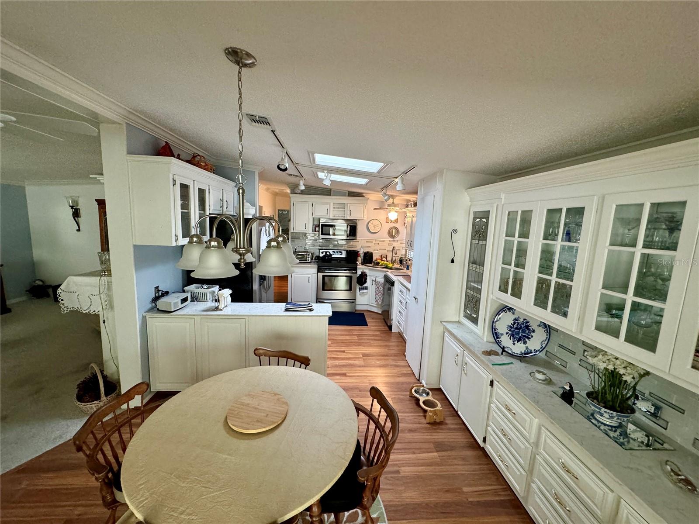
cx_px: 350
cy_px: 262
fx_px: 283
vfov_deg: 85.7
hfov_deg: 102.1
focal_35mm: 14
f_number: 2.2
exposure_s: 1/60
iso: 320
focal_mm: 2.22
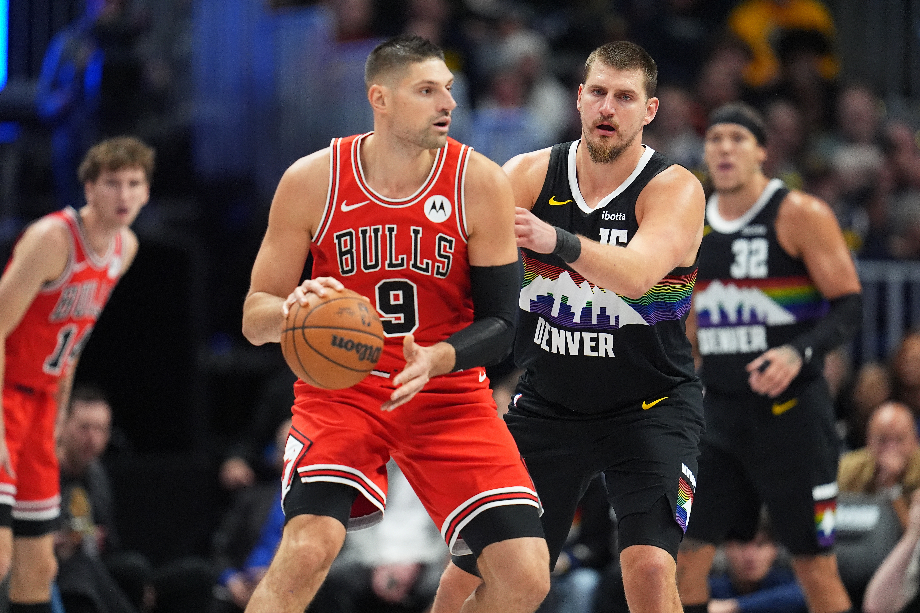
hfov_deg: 5.1
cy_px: 307
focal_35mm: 401
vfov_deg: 3.4
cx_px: 461
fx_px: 10247
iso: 5000
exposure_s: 1/1600
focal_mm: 400
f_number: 3.2
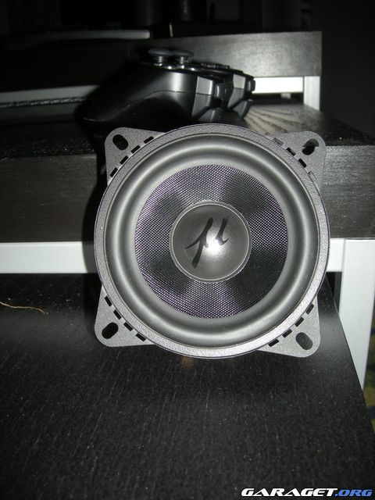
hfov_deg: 40.7
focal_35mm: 35
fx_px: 506
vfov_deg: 52.6
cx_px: 188
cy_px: 250
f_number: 2.8
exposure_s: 1/60
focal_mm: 5.7
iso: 50
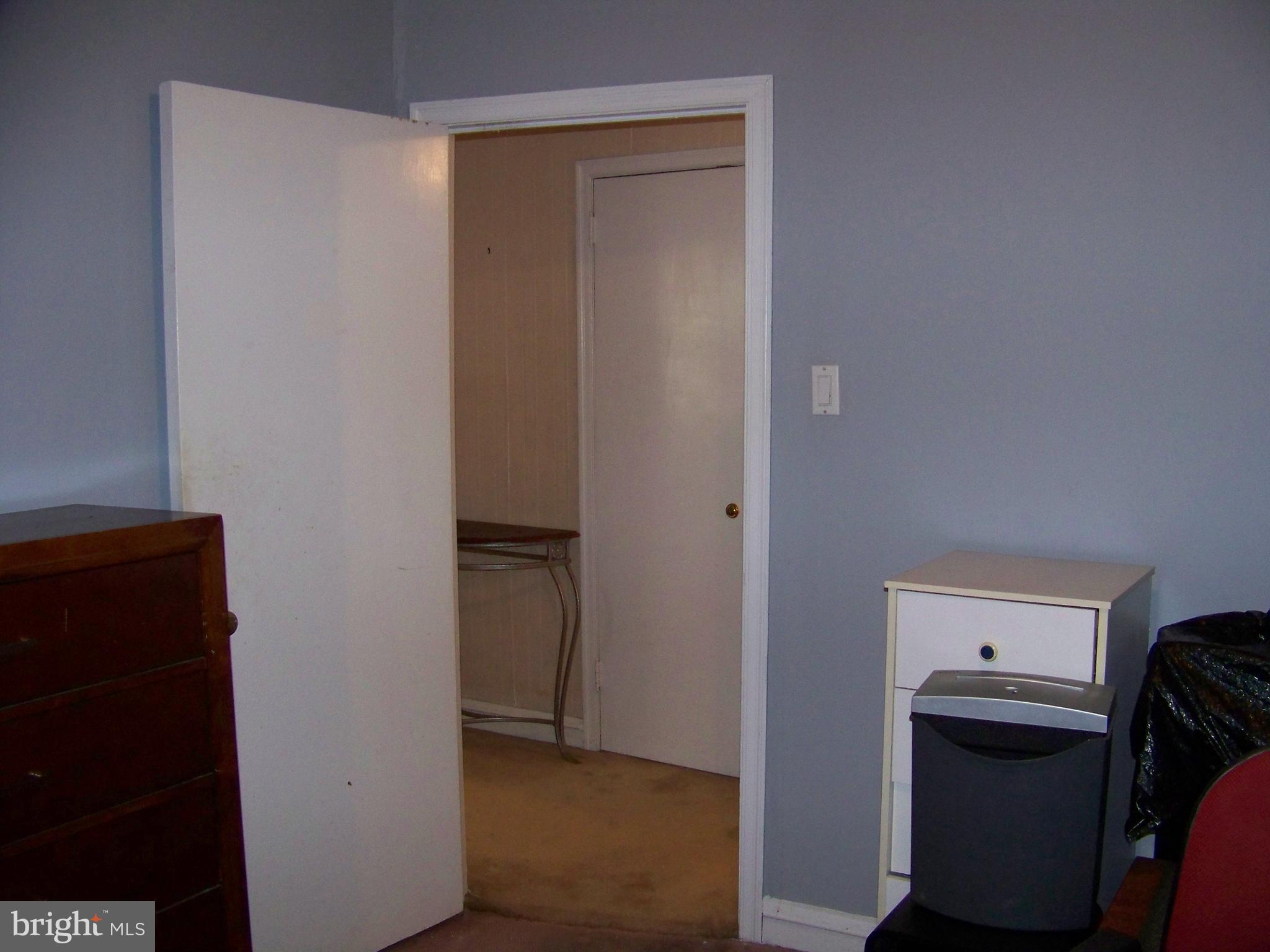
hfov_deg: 51.4
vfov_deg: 39.7
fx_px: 1321
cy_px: 476
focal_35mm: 36
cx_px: 635
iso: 200
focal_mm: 5.85
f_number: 2.8
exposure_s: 1/30
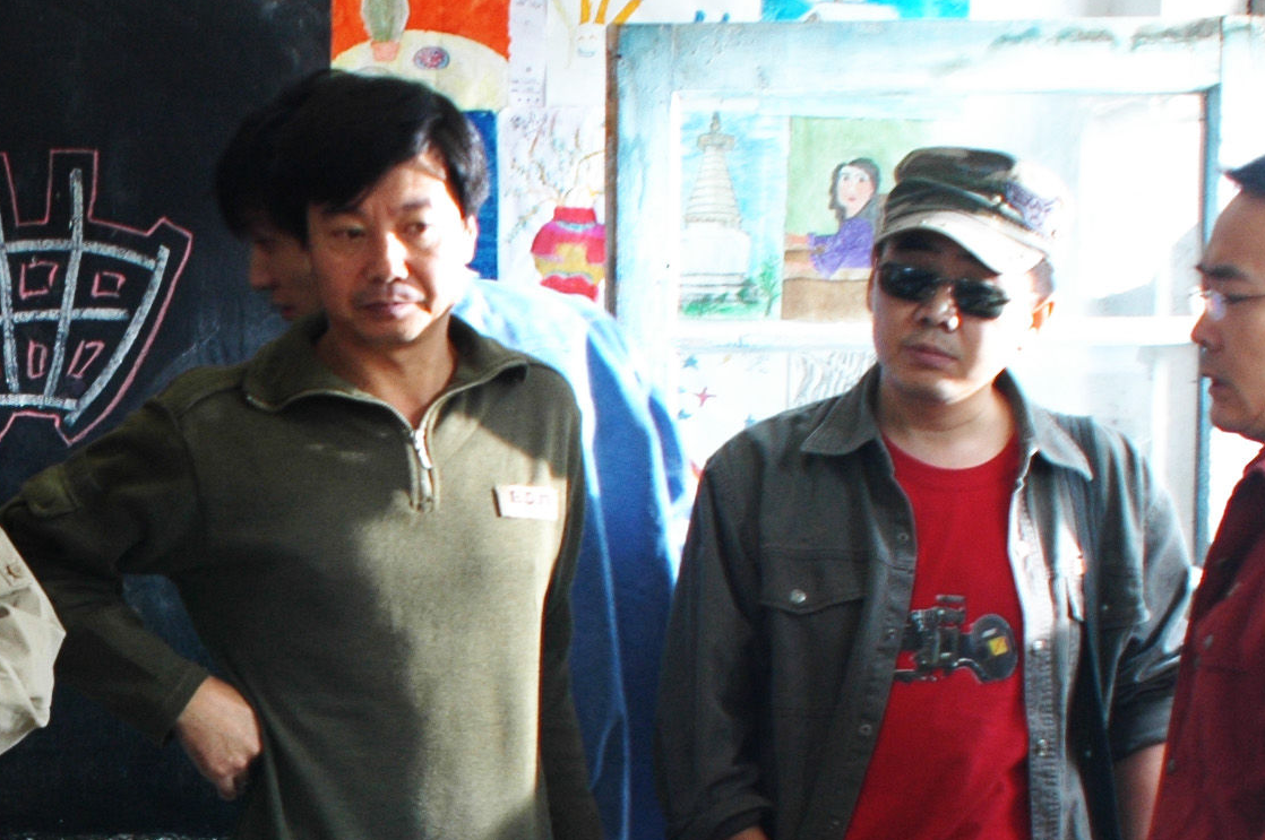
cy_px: 811
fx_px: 3967
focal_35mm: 113
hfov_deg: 17.4
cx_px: -171
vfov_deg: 12.0
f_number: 5.6
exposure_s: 1/50
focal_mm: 28
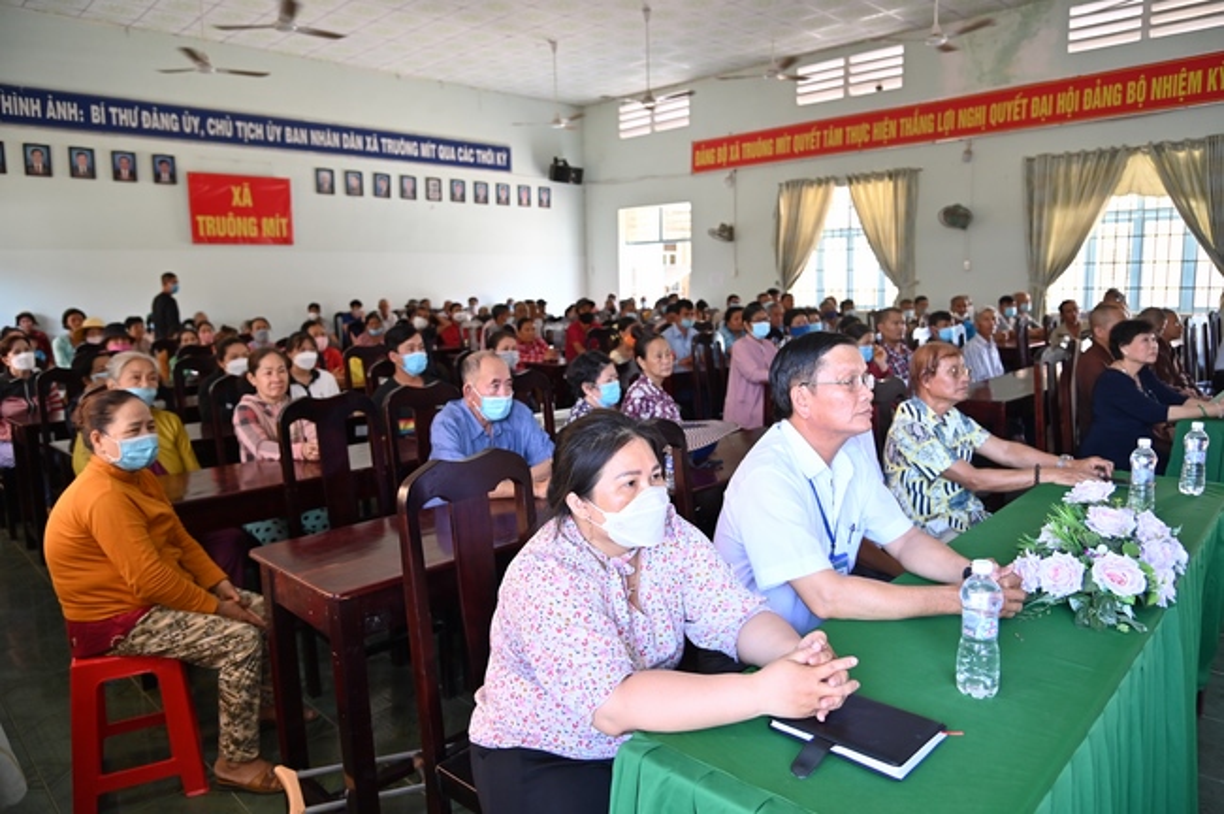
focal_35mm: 24
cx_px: 612
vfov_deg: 53.0
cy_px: 407
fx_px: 815
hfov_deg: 73.8
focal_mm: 24
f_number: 4
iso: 800
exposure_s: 1/125
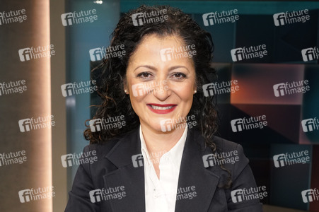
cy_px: 106
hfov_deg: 60.3
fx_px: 274
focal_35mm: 31
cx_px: 160
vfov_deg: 42.3
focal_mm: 31
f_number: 5
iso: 2000
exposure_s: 1/160
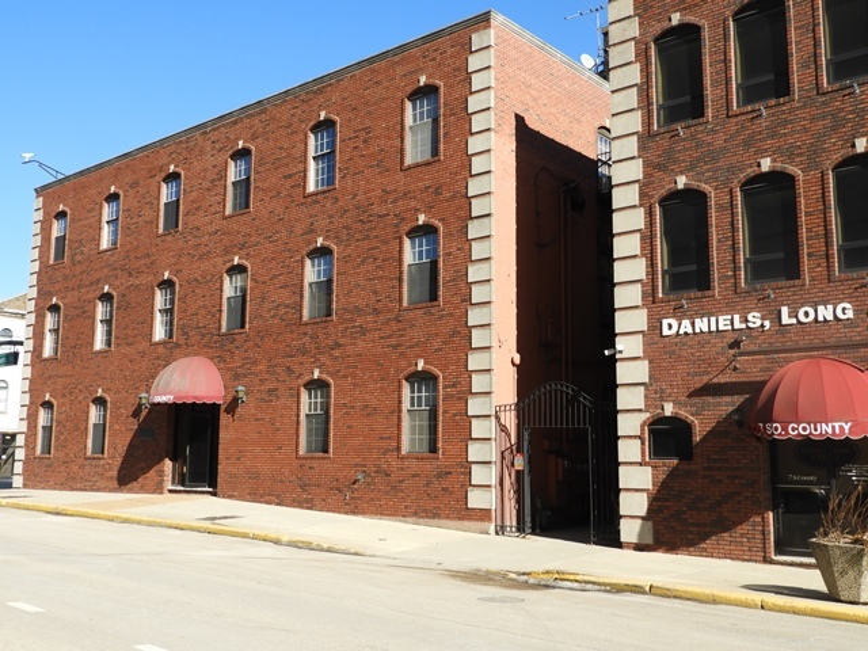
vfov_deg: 40.7
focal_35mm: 35
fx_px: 878
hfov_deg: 52.6
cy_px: 326
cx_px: 434
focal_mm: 6.3
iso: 100
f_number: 3.8
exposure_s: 1/800
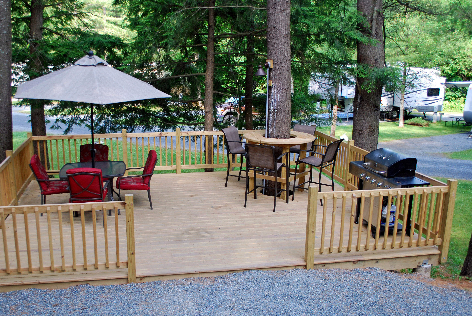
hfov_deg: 51.7
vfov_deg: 36.0
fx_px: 486
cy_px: 174
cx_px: 209
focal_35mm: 37
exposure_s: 1/80
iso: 200
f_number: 4.5
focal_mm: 22
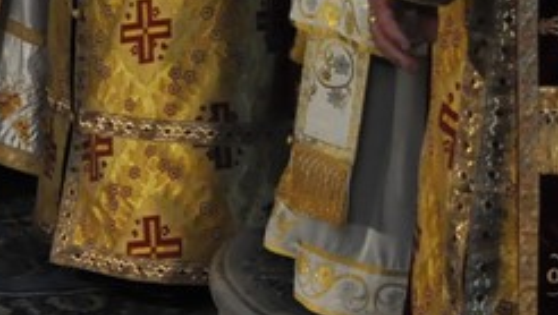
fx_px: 3170
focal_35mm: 214
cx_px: 311
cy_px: -491
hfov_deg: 10.1
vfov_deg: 5.5
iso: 1600
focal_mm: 28
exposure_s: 1/200
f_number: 4
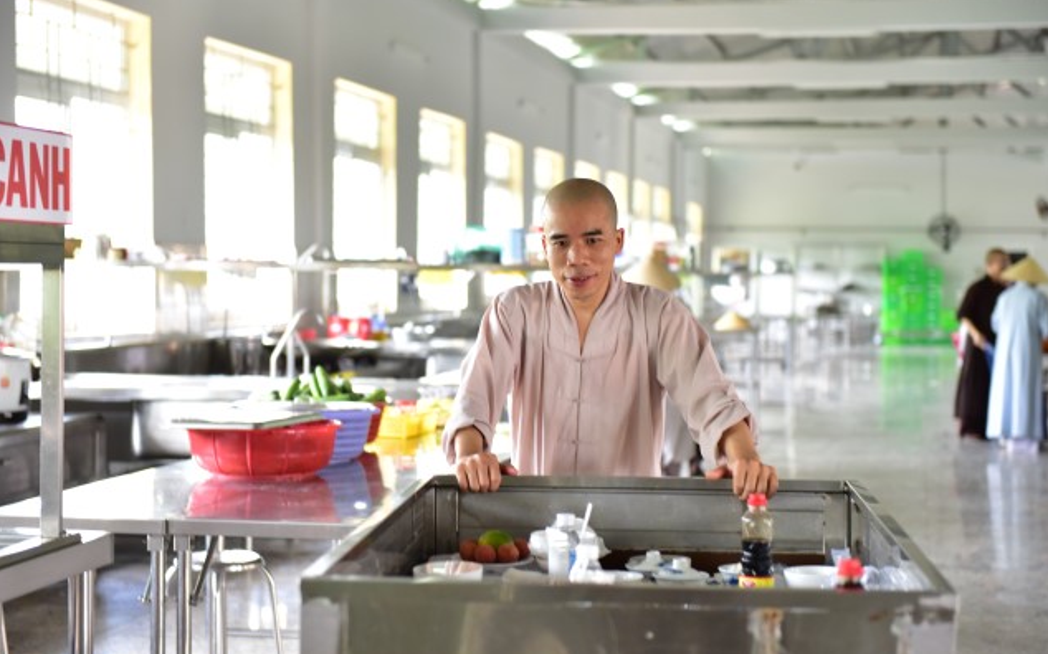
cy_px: 343
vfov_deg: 18.1
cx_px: 526
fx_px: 2056
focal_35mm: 72
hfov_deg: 28.6
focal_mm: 70
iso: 1600
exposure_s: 1/80
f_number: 2.8
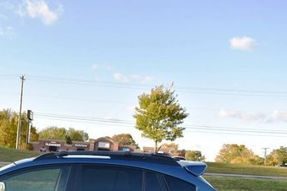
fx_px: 407
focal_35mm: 51
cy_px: 174
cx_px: 58
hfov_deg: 37.5
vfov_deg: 25.6
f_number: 5.6
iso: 250
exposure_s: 1/250
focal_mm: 18
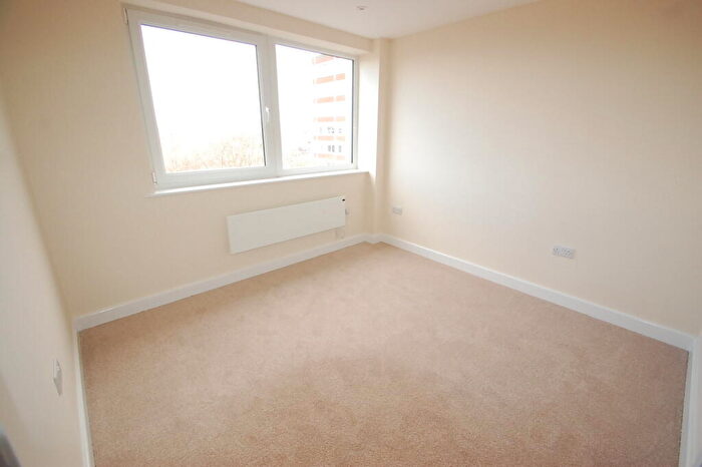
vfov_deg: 77.3
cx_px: 351
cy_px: 234
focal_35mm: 15
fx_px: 292
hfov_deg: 100.4
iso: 1600
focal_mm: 10
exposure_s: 1/500
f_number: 4.5
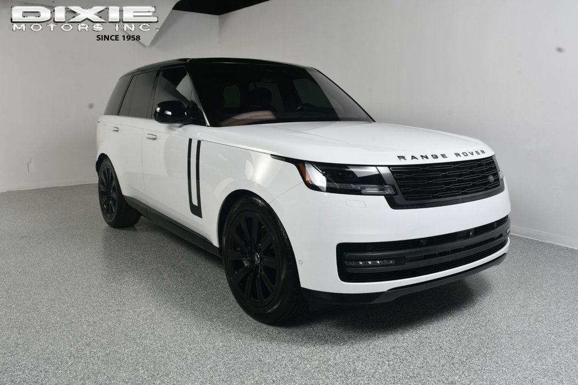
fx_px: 481
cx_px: 289
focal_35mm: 30
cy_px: 192
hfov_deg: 61.9
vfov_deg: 43.6
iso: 100
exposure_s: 1/160
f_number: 13
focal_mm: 20
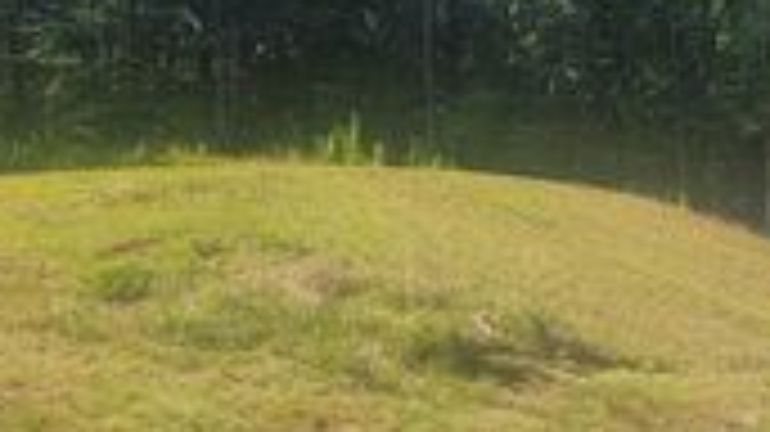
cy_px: 290
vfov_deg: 14.5
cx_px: 374
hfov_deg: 25.6
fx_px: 1694
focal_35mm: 83
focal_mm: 5.4
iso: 40
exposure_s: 1/1343
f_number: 1.8
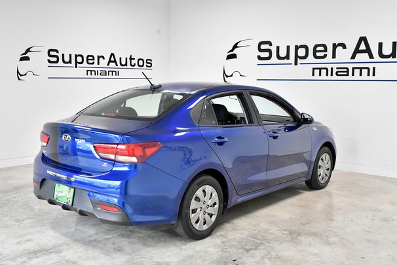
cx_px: 189
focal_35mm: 38
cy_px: 130
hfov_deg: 50.6
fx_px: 419
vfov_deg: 35.1
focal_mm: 24
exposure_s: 1/640
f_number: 3.5
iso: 1600
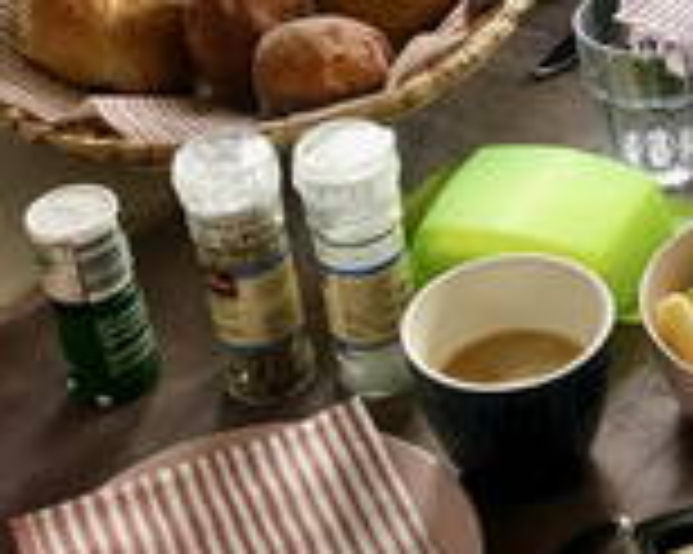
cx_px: 896
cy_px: 135
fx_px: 1455
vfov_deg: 21.3
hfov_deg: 23.7
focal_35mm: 71
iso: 32
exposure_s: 1/30
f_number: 1.8
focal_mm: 4
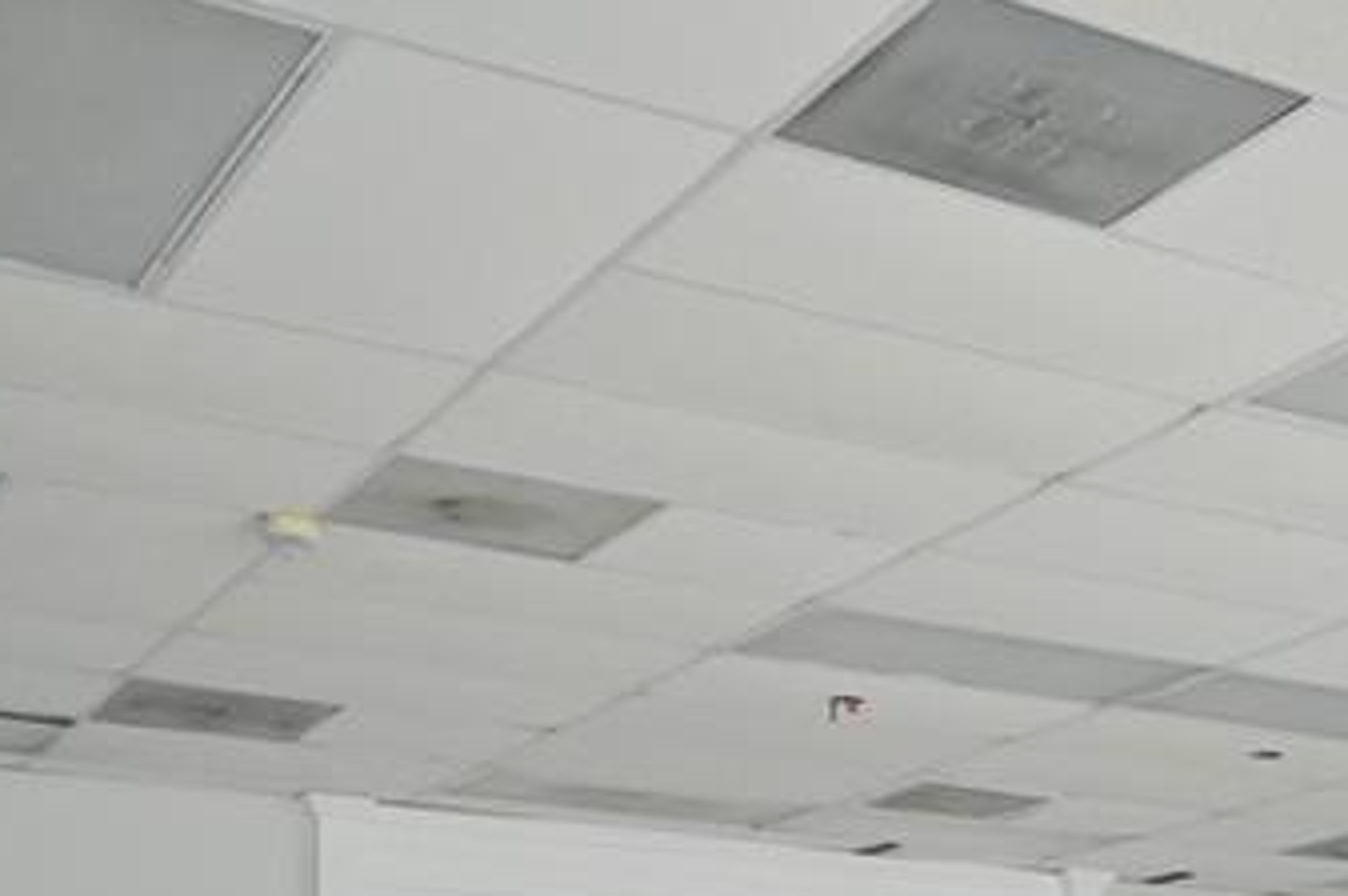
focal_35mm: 73
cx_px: 1292
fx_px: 2731
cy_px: 1290
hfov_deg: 26.5
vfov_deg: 17.1
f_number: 16
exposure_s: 1/250
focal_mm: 24
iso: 3200
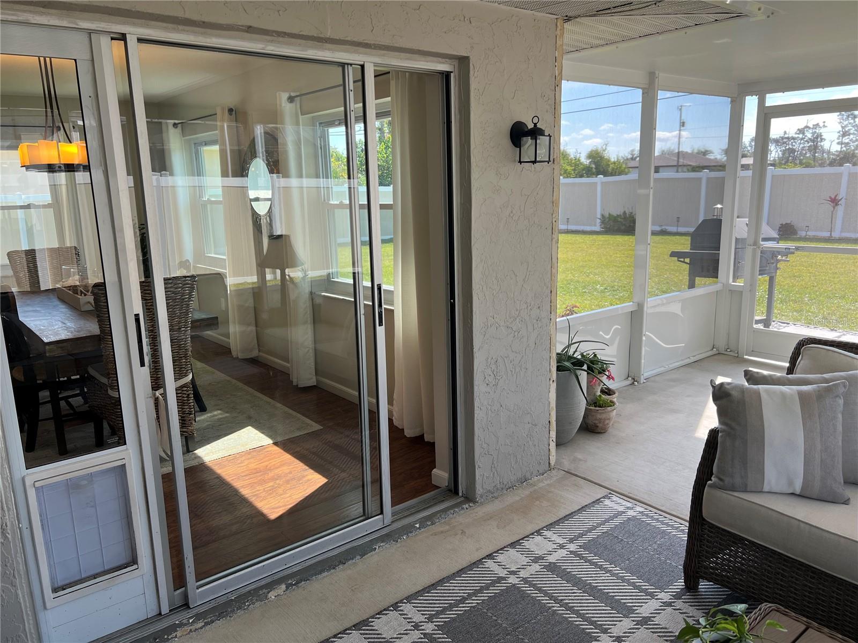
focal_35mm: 26
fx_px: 644
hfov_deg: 67.3
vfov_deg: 53.1
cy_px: 322
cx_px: 429
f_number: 1.5
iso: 50
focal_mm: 5.7
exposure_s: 1/397
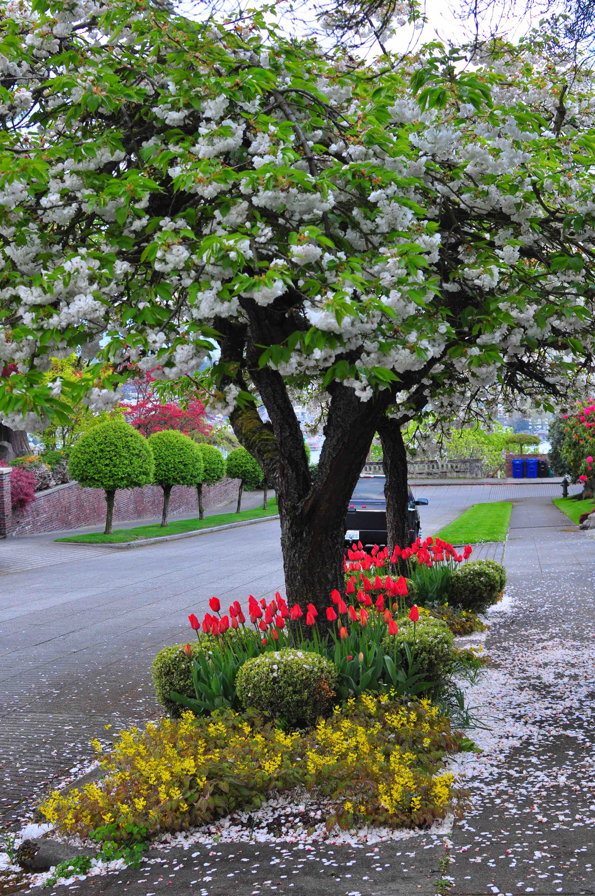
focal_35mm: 52
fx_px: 1305
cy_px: 448
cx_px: 298
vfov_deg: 37.9
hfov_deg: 25.7
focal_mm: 35
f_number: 5
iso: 500
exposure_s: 1/50
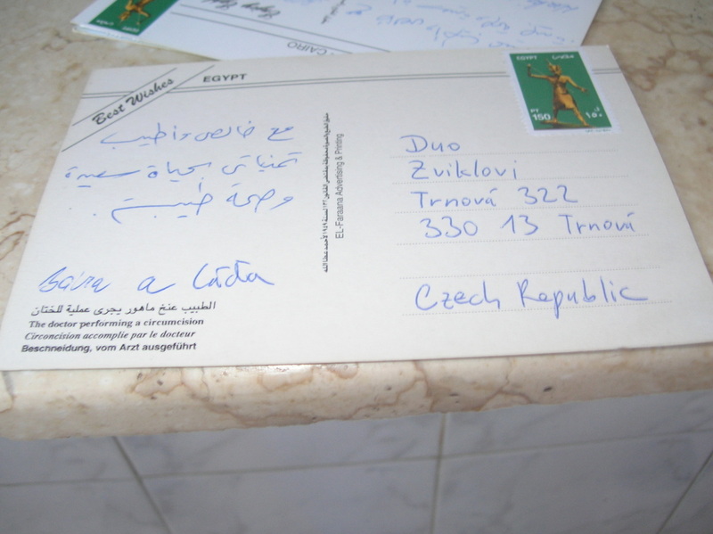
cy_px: 267
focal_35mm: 36
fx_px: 741
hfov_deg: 51.4
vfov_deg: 39.6
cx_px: 356
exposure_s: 1/30.3
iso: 83
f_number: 2.7
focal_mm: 6
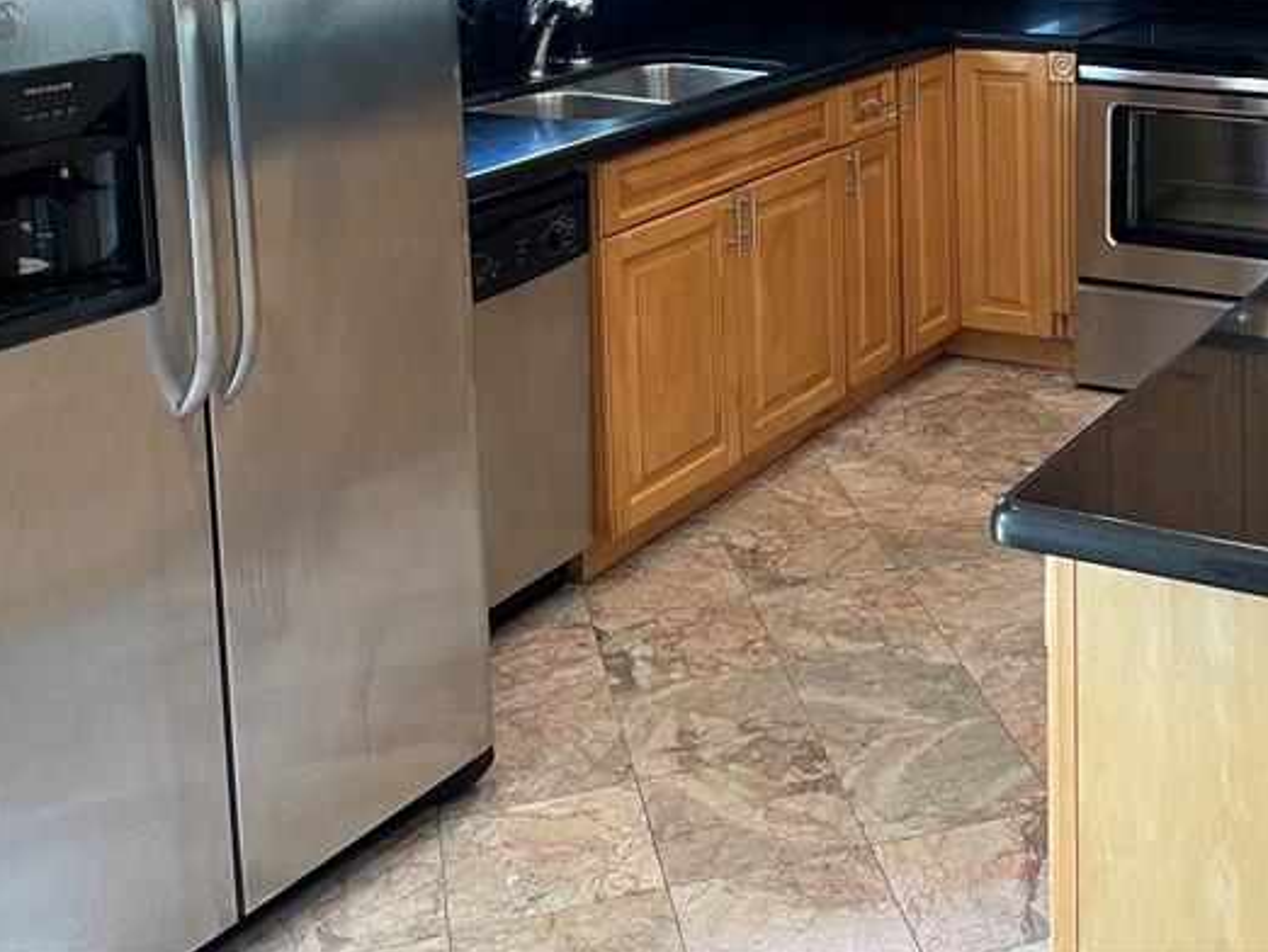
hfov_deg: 36.3
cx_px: 1001
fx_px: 1869
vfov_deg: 27.1
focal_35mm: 51
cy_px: 24
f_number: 1.6
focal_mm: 4.2
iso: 80
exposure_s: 1/60
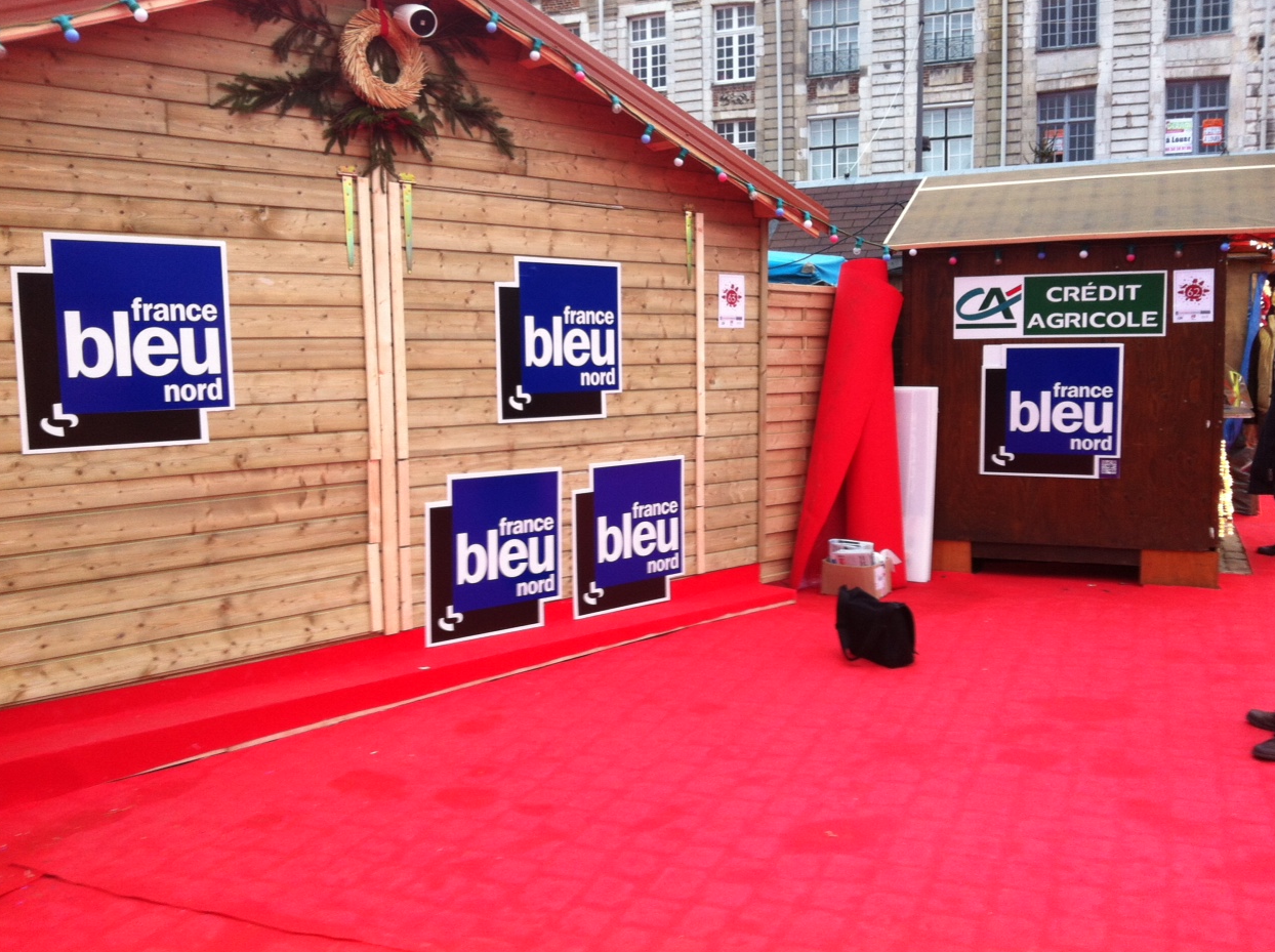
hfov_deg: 51.4
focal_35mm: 36
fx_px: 1324
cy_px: 465
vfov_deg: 39.6
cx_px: 642
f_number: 2.8
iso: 80
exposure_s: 1/20
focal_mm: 3.85
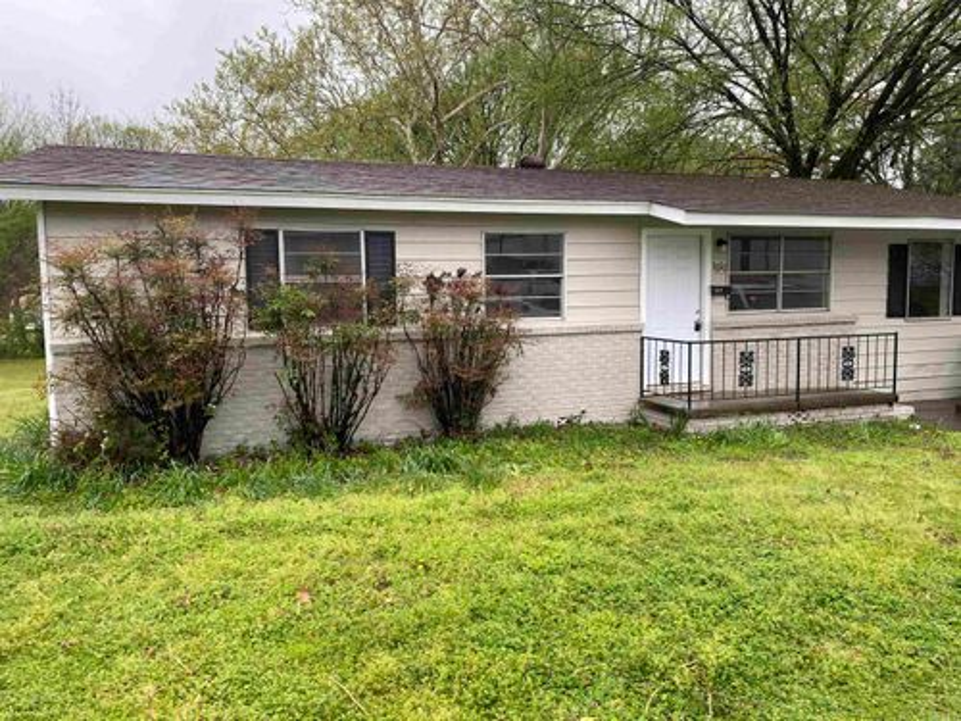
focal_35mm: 26
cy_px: 360
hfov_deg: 67.3
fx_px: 722
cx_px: 480
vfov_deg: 53.1
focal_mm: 4.25
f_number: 1.8
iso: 50
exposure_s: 1/122
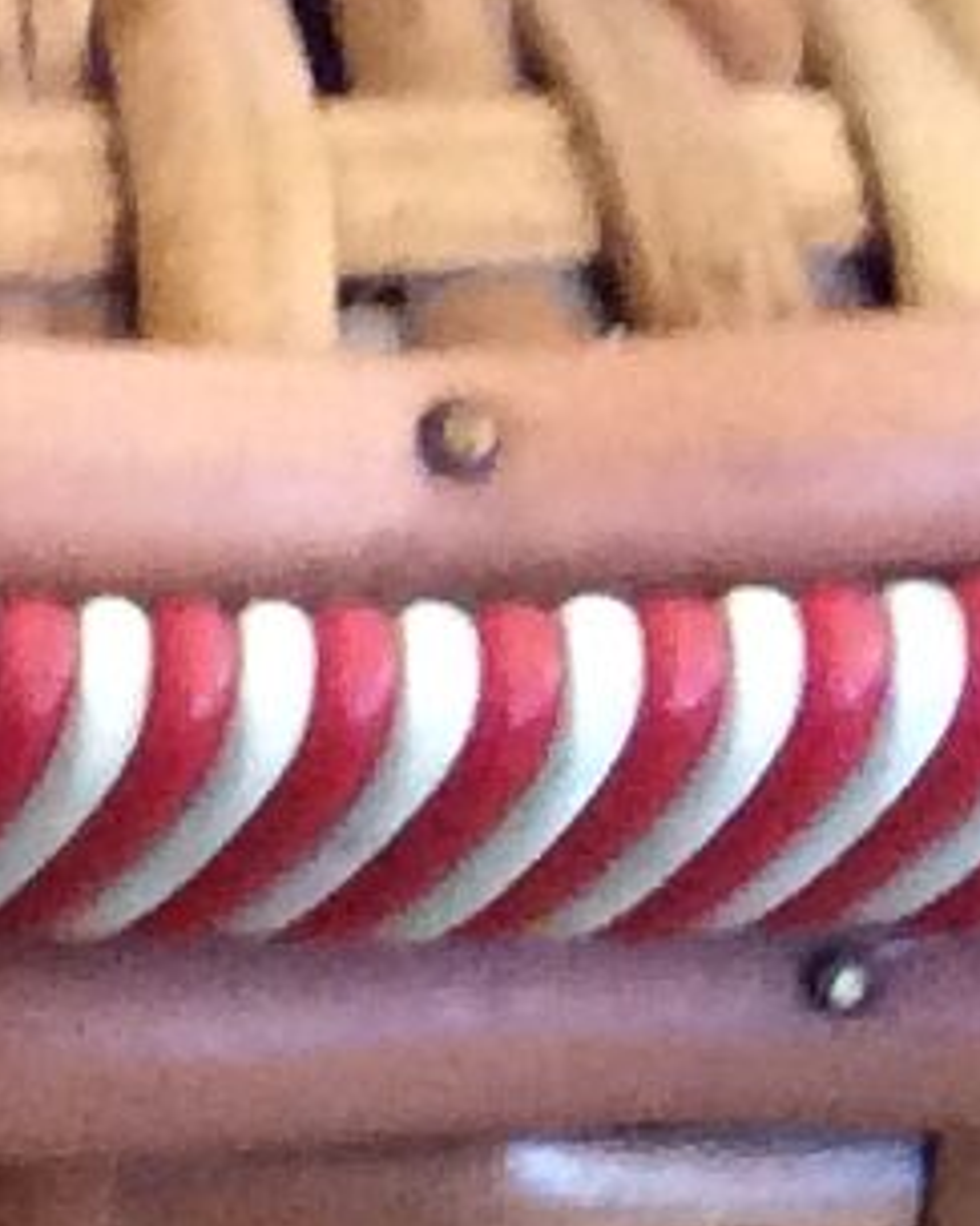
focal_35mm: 266
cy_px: 2339
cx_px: -2654
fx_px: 9649
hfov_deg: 5.3
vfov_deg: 7.0
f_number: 2.4
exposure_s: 1/25
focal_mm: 3.3
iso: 250
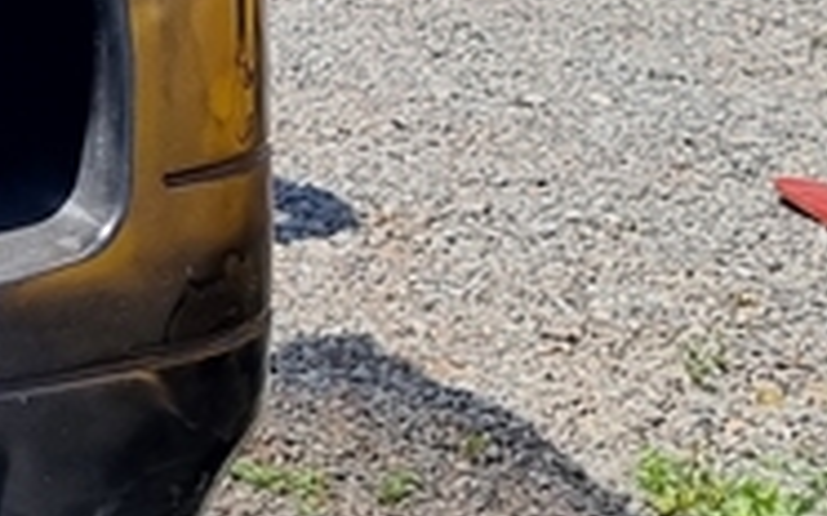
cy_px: -320
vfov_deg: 8.4
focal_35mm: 152
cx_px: -778
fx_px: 3424
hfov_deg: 12.3
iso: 50
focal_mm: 5.4
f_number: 1.8
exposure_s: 1/1604
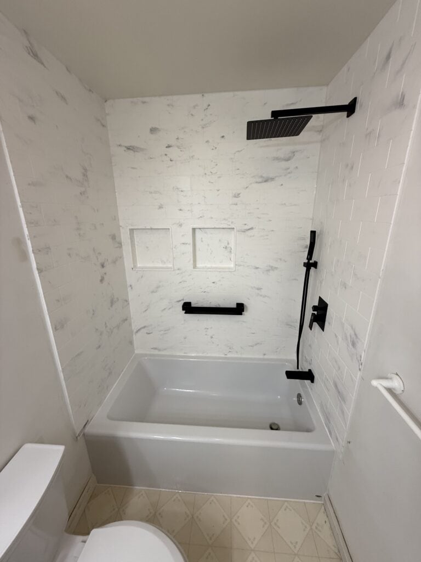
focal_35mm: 14
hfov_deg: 85.7
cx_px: 210
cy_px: 281
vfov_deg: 102.1
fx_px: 227
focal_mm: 2.22
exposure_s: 1/120
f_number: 2.2
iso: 160
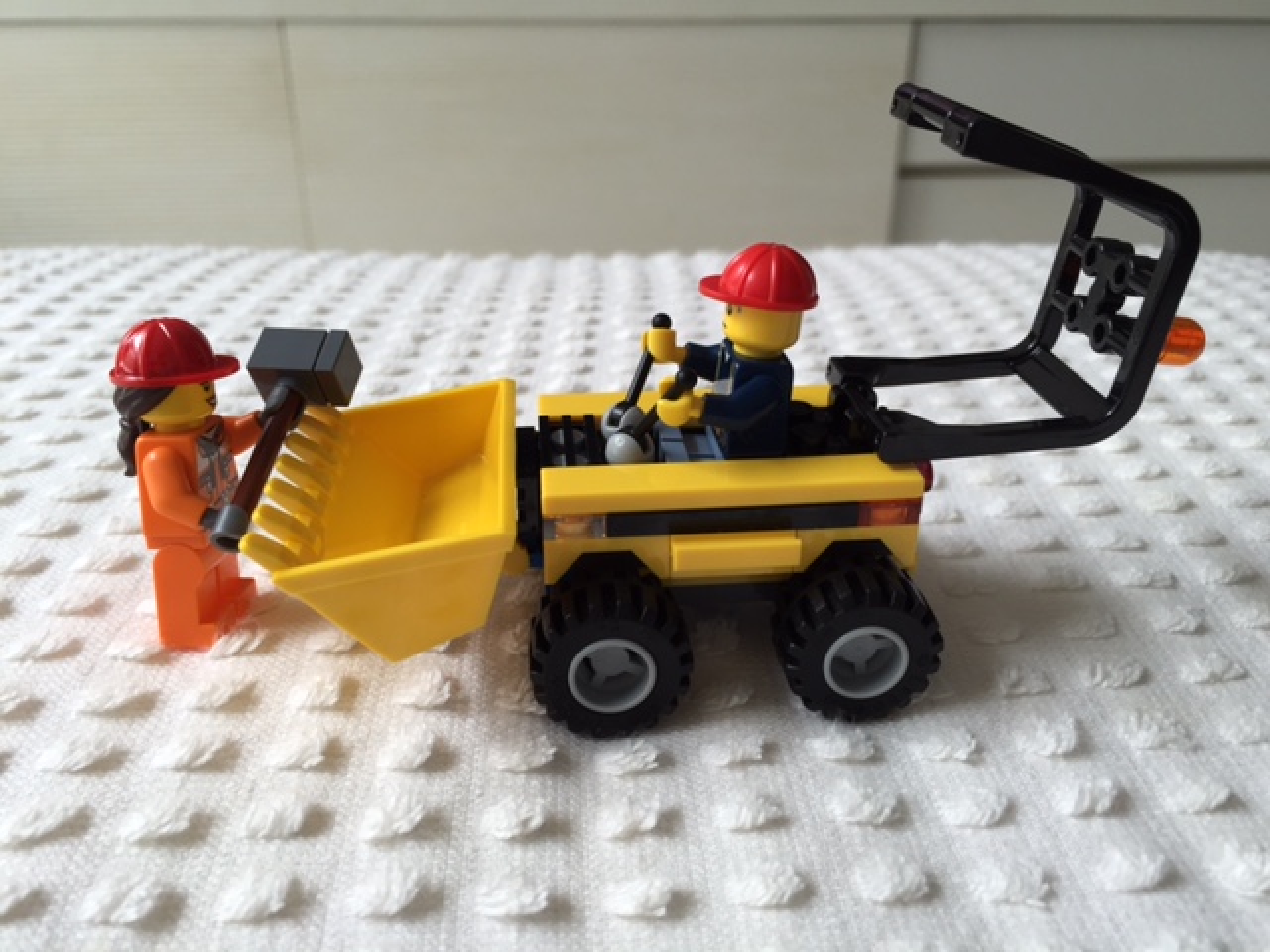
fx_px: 1064
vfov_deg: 48.2
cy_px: 476
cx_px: 635
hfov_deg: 61.7
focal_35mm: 29
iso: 40
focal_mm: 4.15
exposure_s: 1/60
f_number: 2.2
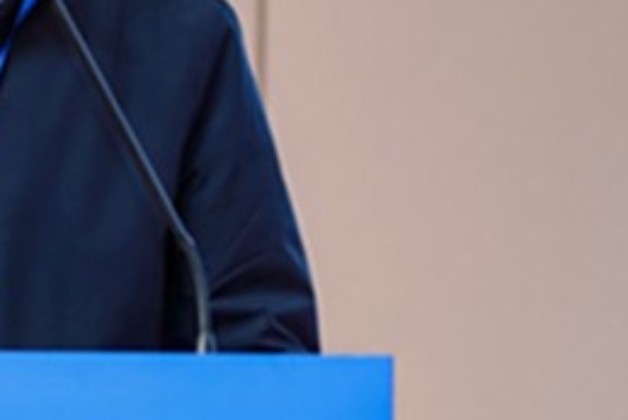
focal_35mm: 324
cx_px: -221
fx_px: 5655
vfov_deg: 4.2
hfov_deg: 6.3
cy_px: 96
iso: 800
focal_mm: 105
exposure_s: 1/200
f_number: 4
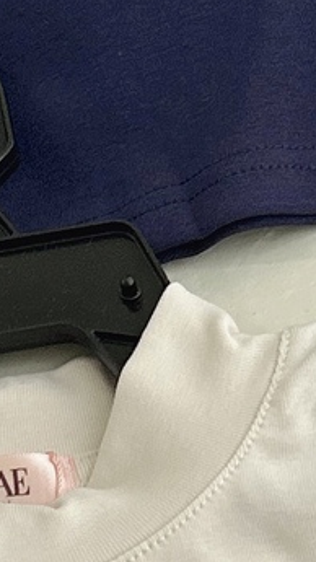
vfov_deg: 11.4
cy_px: 823
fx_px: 2712
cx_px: 551
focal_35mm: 182
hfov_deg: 6.5
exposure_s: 1/121
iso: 160
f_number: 1.78
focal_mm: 6.86
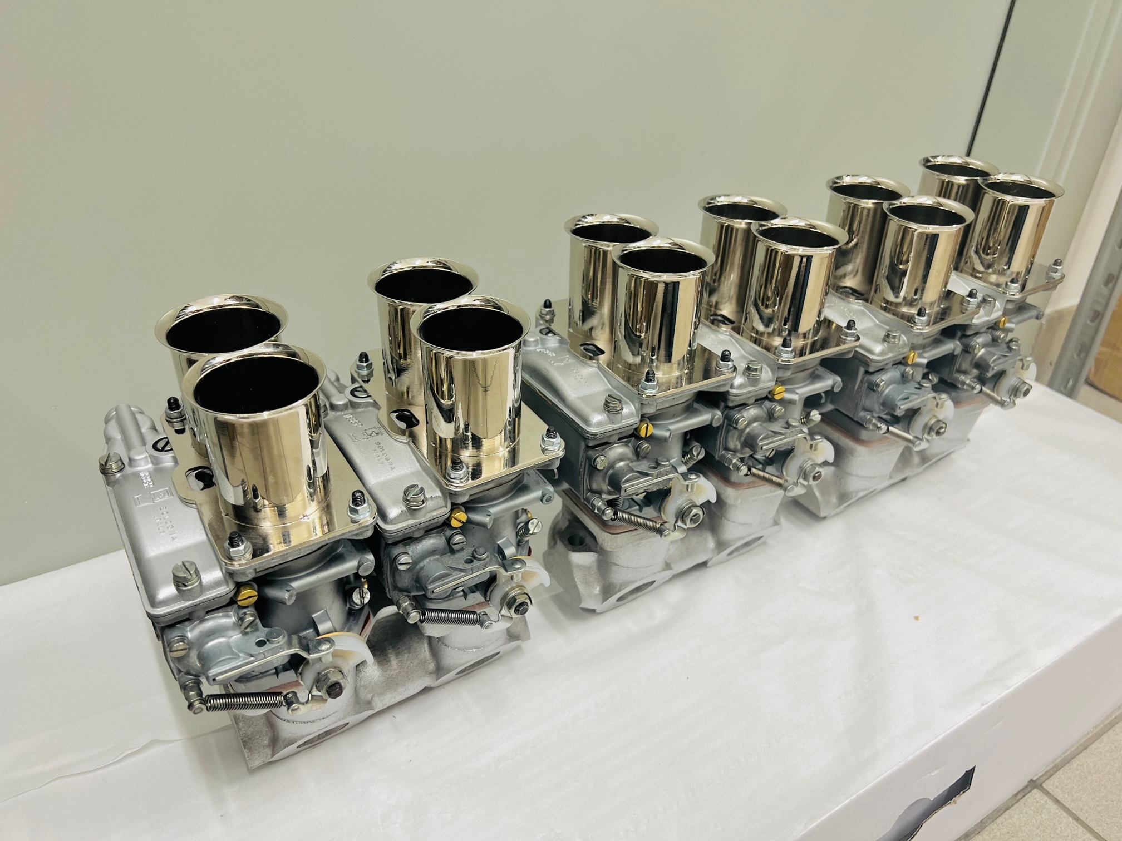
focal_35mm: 26
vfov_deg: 53.1
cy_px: 420
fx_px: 843
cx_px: 561
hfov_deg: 67.3
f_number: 1.5
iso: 100
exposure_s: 1/100
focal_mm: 5.7
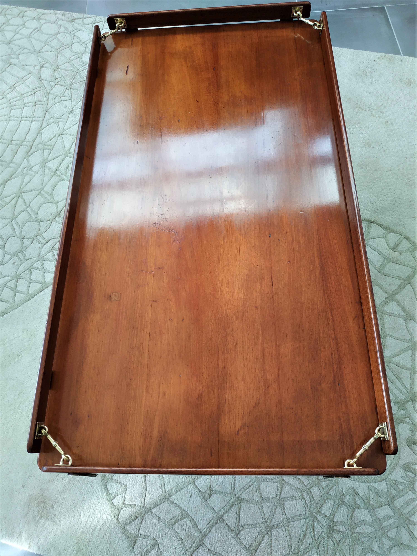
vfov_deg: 71.6
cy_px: 278
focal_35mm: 24
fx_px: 385
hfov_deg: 56.8
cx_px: 208
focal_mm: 3.94
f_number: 1.9
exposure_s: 1/50
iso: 200
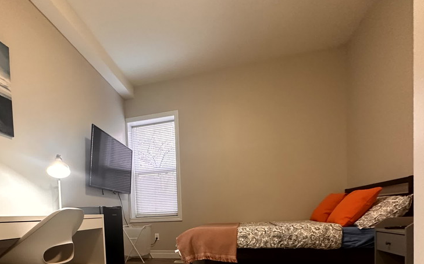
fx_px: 254
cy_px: 228
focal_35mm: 22
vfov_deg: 50.0
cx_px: 158
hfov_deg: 78.2
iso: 320
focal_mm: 2.22
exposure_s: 1/60
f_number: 2.2
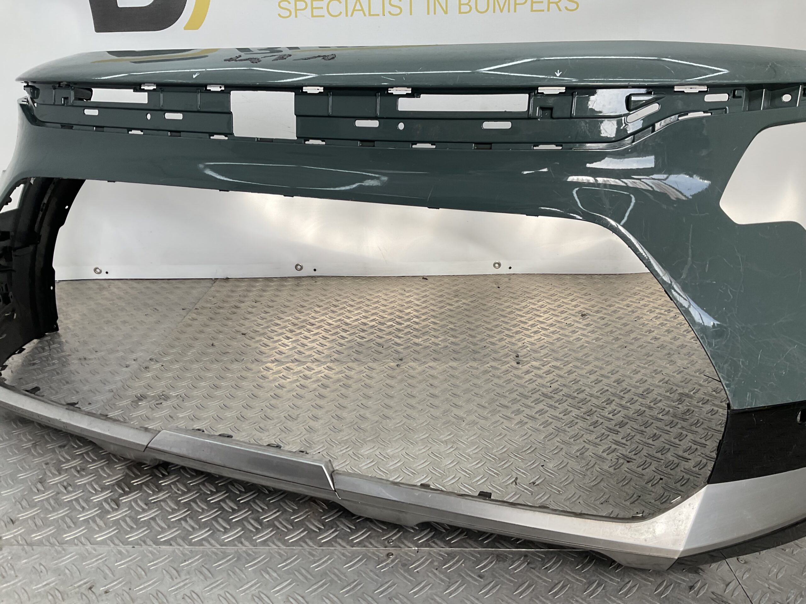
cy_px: 302
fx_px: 675
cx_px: 403
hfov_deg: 61.7
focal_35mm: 29
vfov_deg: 48.2
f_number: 1.8
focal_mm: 3
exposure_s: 1/226
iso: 16
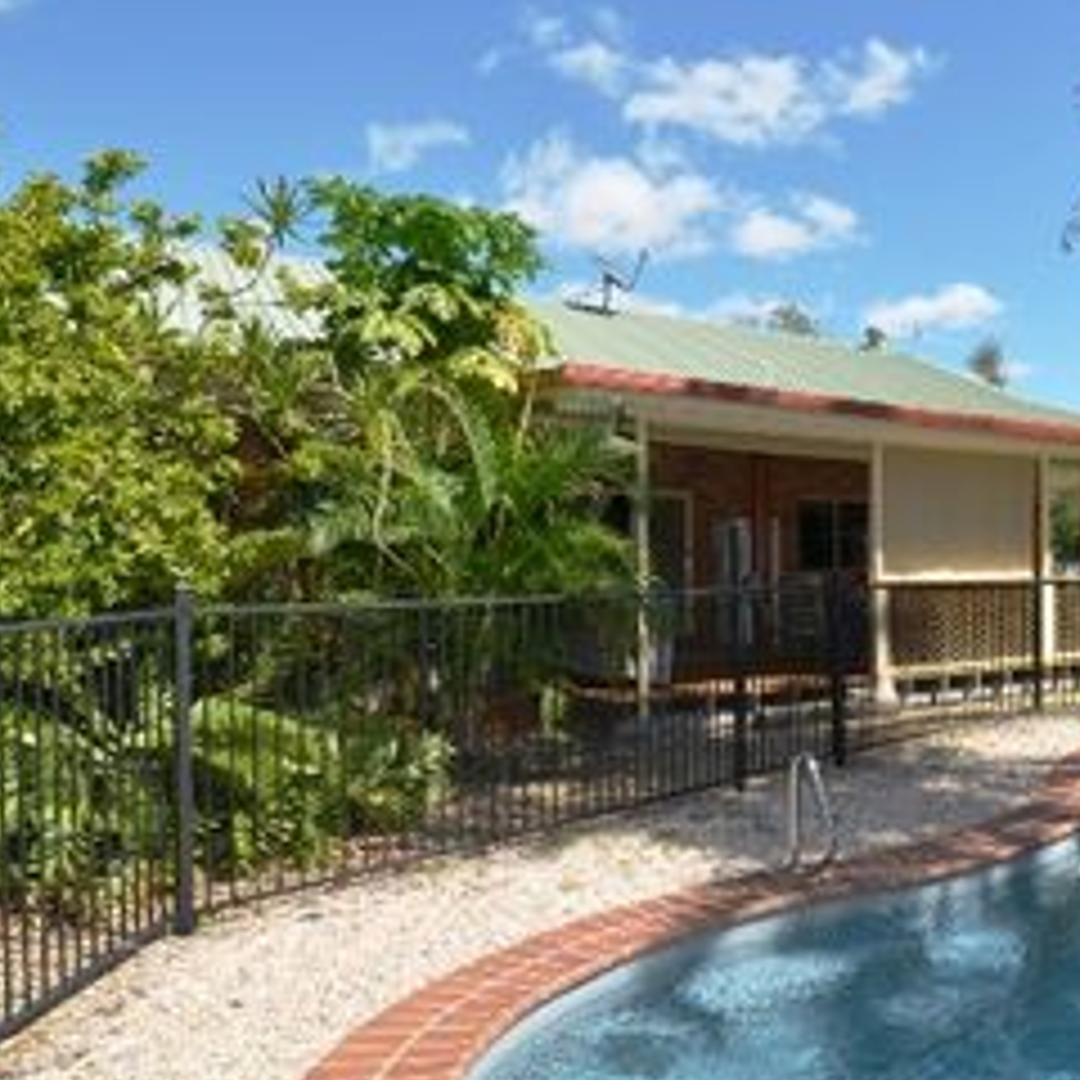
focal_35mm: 25
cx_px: 828
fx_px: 882
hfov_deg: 59.1
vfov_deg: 62.6
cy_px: 628
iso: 100
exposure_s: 1/250
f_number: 8
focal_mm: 10
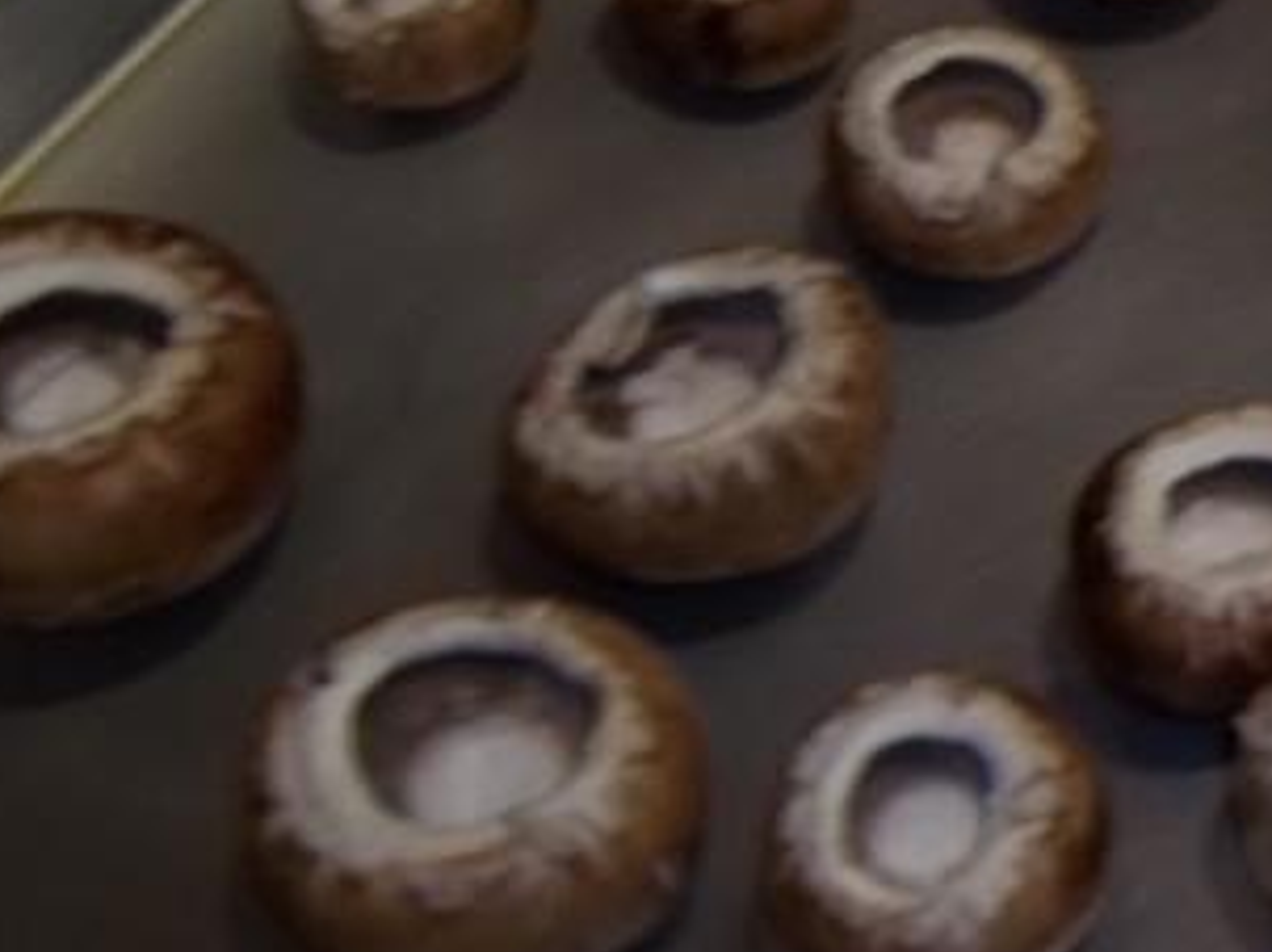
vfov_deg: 15.5
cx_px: 1457
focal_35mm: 95
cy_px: 757
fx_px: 3489
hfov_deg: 19.6
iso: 64
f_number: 2.9
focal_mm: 5.7
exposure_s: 1/30
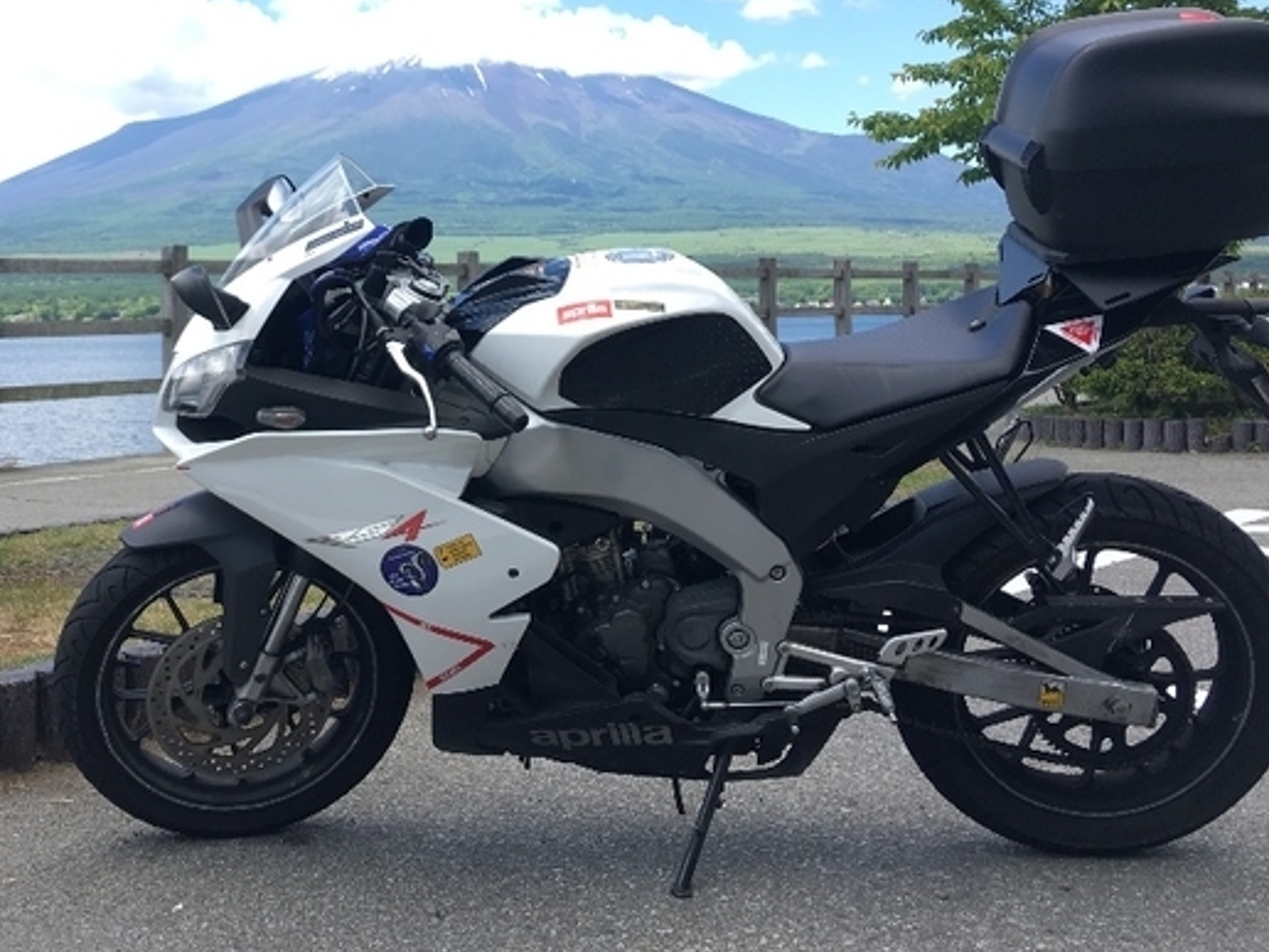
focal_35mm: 45
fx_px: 1650
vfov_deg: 31.8
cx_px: 430
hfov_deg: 41.6
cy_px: 273
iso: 25
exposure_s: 1/549
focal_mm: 4.15
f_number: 2.2
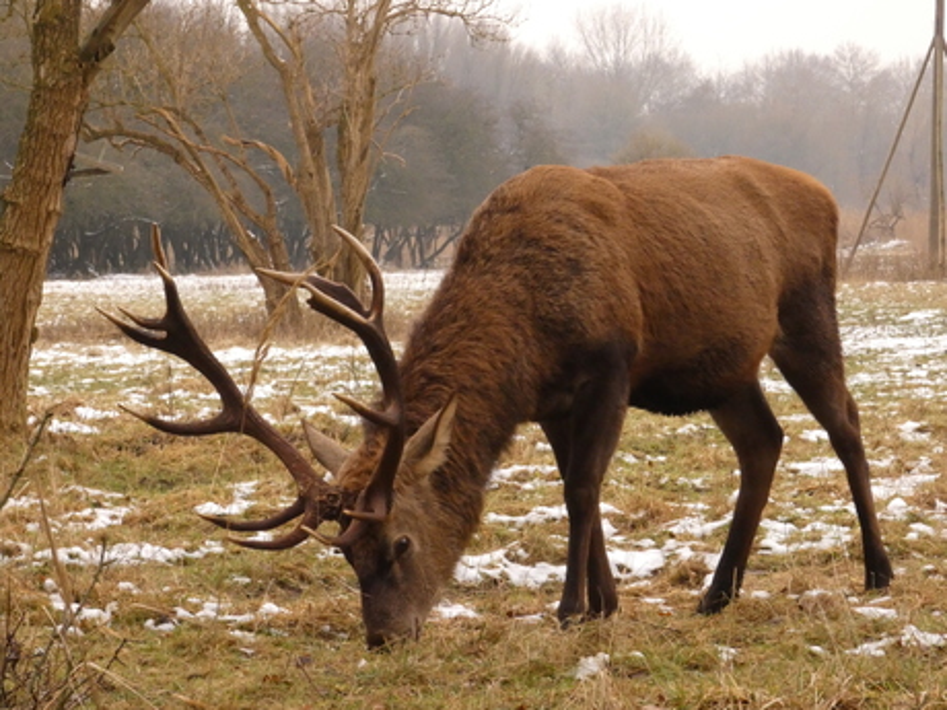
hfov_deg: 14.0
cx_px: 474
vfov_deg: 10.5
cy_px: 355
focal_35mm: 141
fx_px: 3857
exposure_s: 1/160
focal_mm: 25.2
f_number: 8
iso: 800
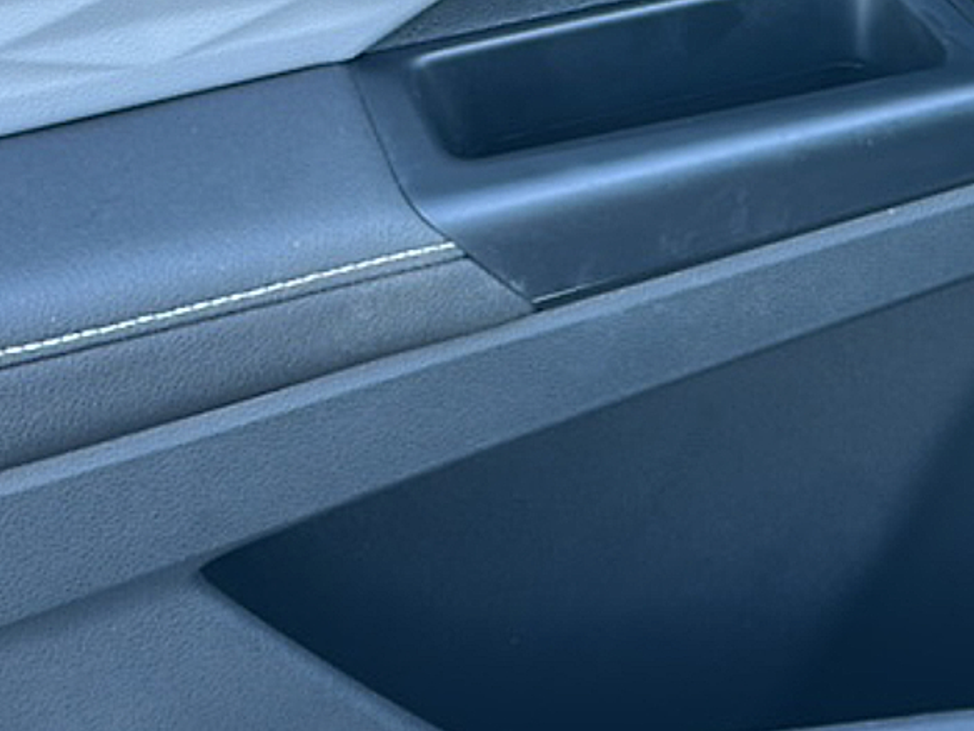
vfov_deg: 17.2
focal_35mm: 82
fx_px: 2308
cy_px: -128
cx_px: 598
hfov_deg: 23.8
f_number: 1.78
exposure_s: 1/67
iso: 50
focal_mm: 6.86
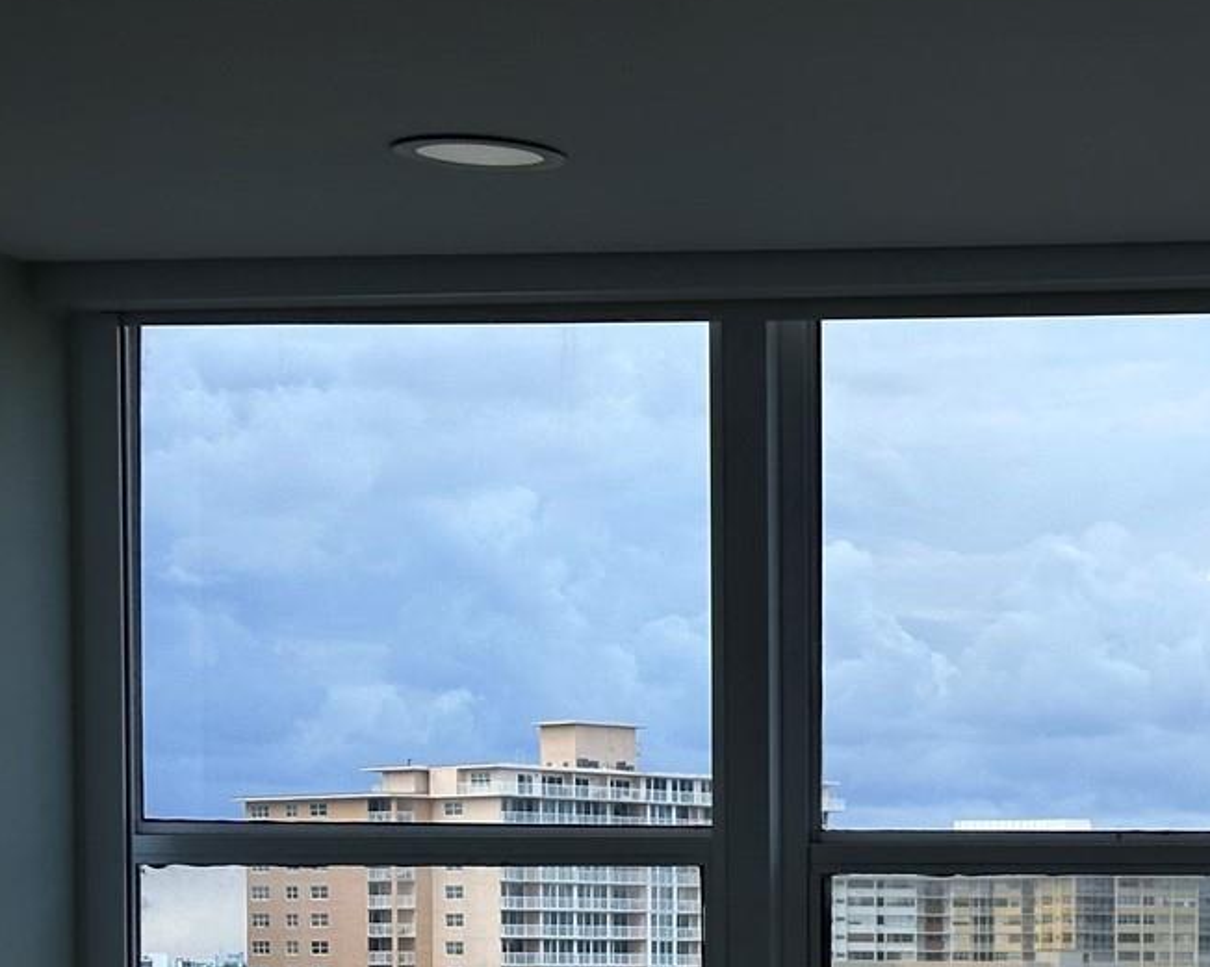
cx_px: 1466
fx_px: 4116
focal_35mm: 115
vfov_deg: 13.1
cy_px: 1056
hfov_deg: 16.0
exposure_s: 1/681
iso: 64
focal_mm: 6.86
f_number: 1.78
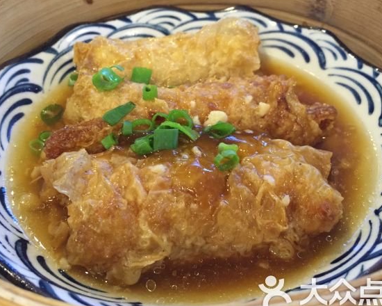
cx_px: 190
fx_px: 407
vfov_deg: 41.1
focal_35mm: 36
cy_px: 146
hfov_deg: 50.3
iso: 250
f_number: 2.2
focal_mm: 4.15
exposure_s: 1/24
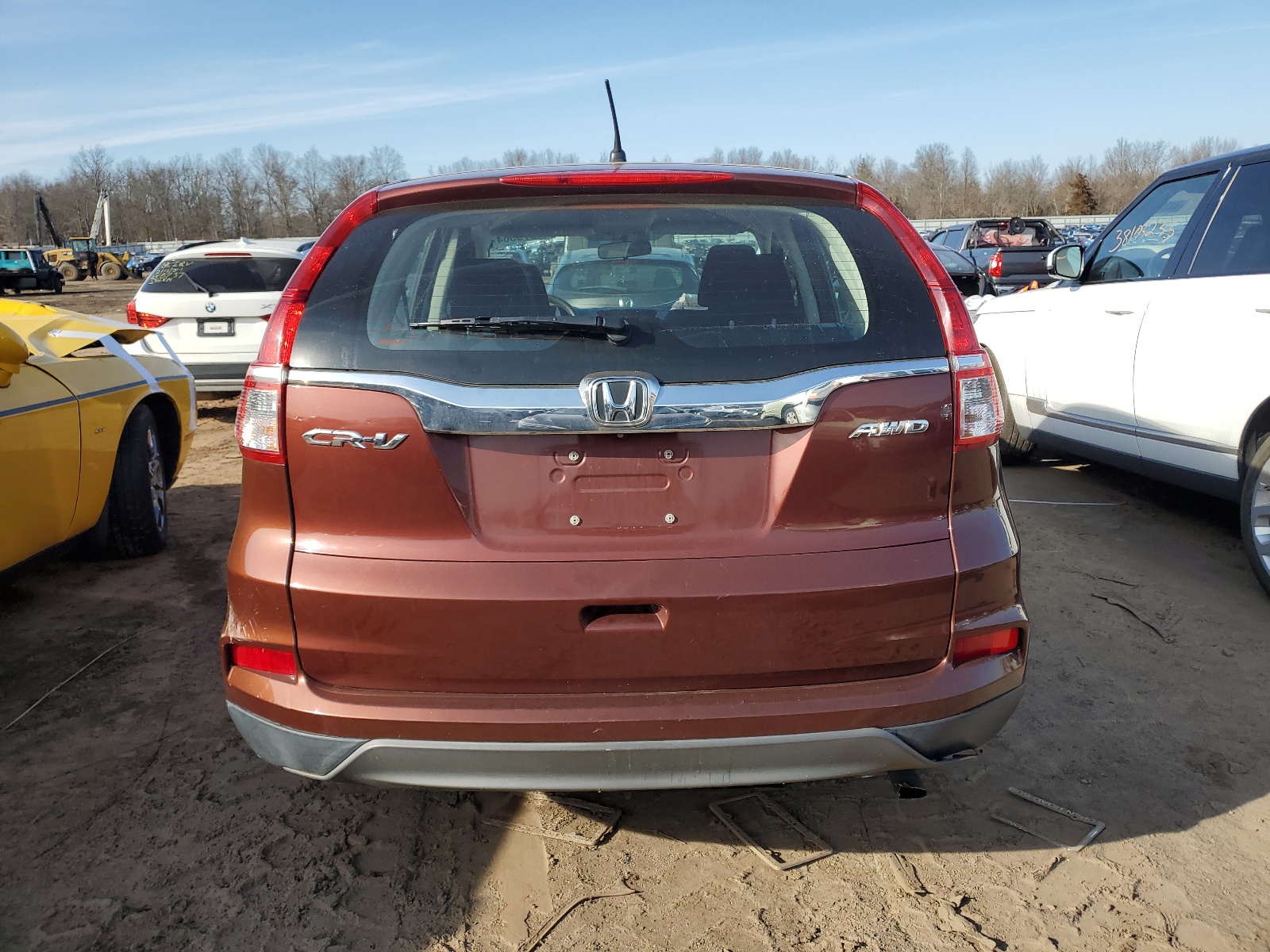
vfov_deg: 53.1
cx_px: 635
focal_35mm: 26
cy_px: 476
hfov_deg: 67.3
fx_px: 954
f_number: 1.5
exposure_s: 1/2000
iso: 50
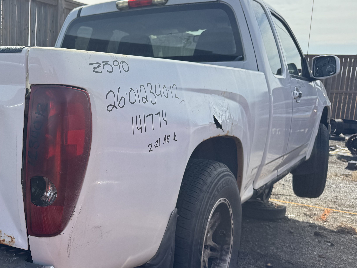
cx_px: 48
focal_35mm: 42
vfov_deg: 34.2
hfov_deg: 41.8
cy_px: 163
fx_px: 433
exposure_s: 1/3096
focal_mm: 6.76
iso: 80
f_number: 1.78
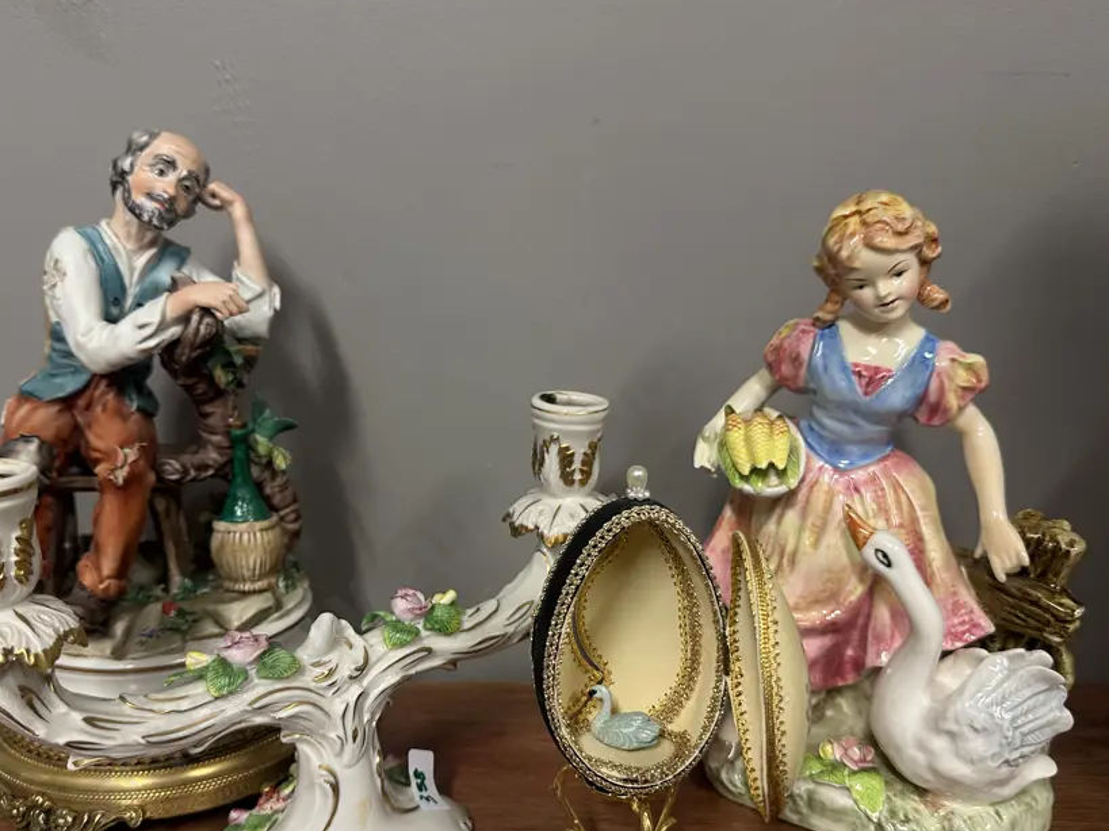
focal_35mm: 30
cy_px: 491
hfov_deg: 59.9
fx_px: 961
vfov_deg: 46.6
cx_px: 509
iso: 160
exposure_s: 1/50
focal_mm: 6.86
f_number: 1.78
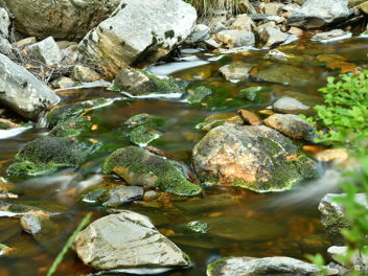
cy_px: 137
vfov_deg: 11.6
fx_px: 1361
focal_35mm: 128
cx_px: 166
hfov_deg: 15.4
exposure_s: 5
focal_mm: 78
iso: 100
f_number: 13
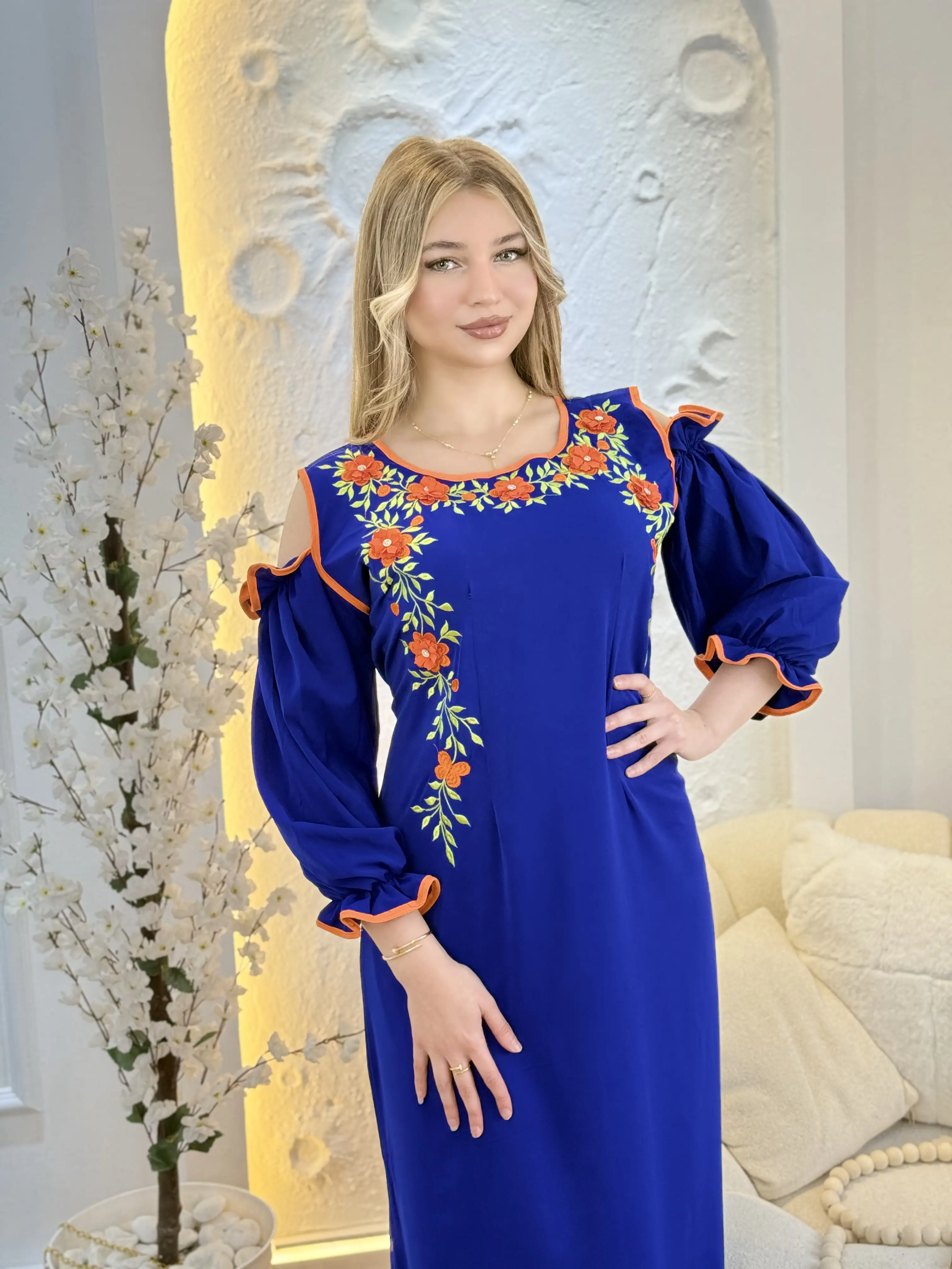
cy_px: 634
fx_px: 1760
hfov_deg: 30.3
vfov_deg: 39.7
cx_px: 476
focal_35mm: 48
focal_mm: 6.76
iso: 80
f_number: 1.78
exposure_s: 1/379
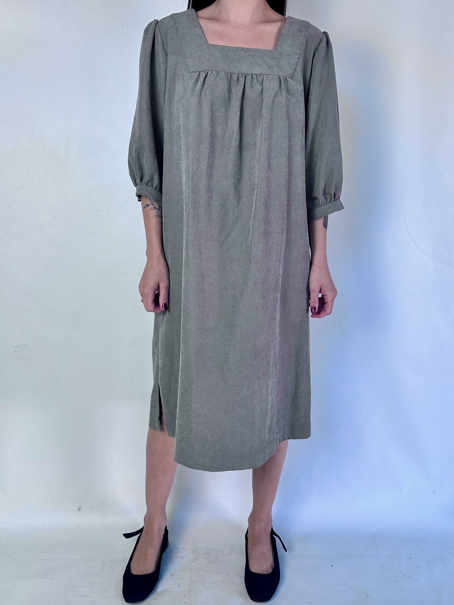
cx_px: 227
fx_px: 420
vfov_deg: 71.6
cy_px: 302
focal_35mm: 24
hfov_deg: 56.8
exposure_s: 1/333
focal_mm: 6.86
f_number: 1.78
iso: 80
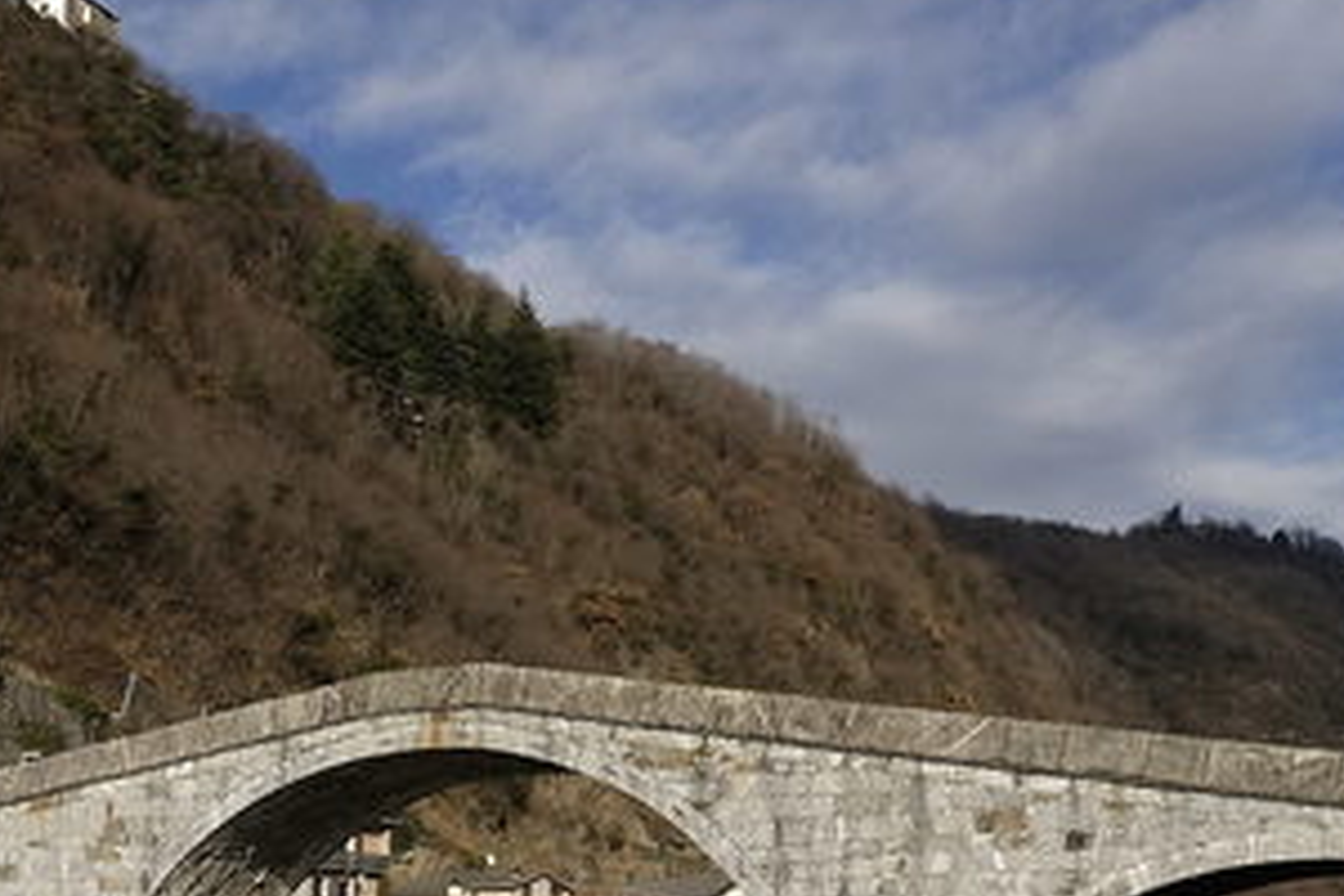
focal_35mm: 52
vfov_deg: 24.9
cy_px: 865
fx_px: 1941
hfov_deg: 38.2
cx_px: 605
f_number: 22
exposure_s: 1/30
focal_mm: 17.6
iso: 100
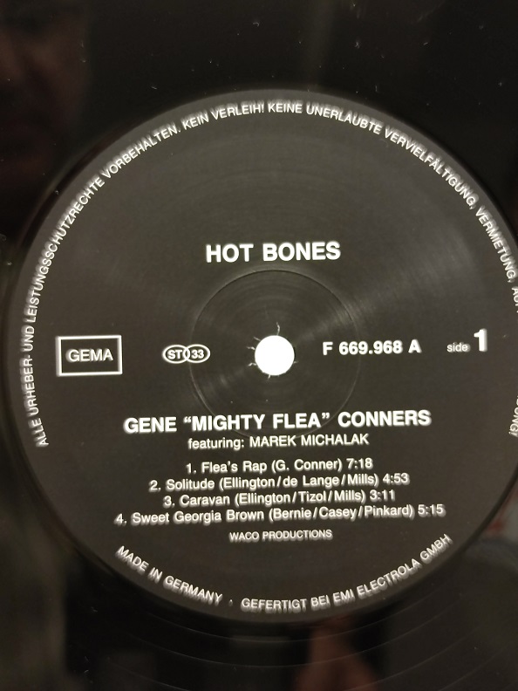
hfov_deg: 30.3
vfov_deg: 39.7
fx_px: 958
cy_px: 346
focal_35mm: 48
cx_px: 259
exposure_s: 1/60
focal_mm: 6.72
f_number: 1.69
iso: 1124
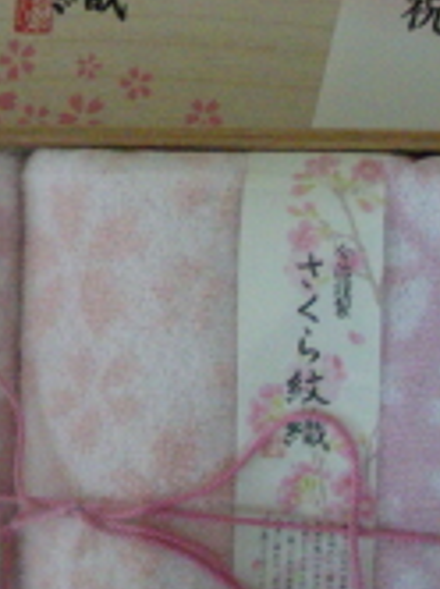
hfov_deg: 16.8
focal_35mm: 87
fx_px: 1478
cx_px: 76
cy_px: 163
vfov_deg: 22.4
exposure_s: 1/8
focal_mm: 6.3
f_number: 3.5
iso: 699
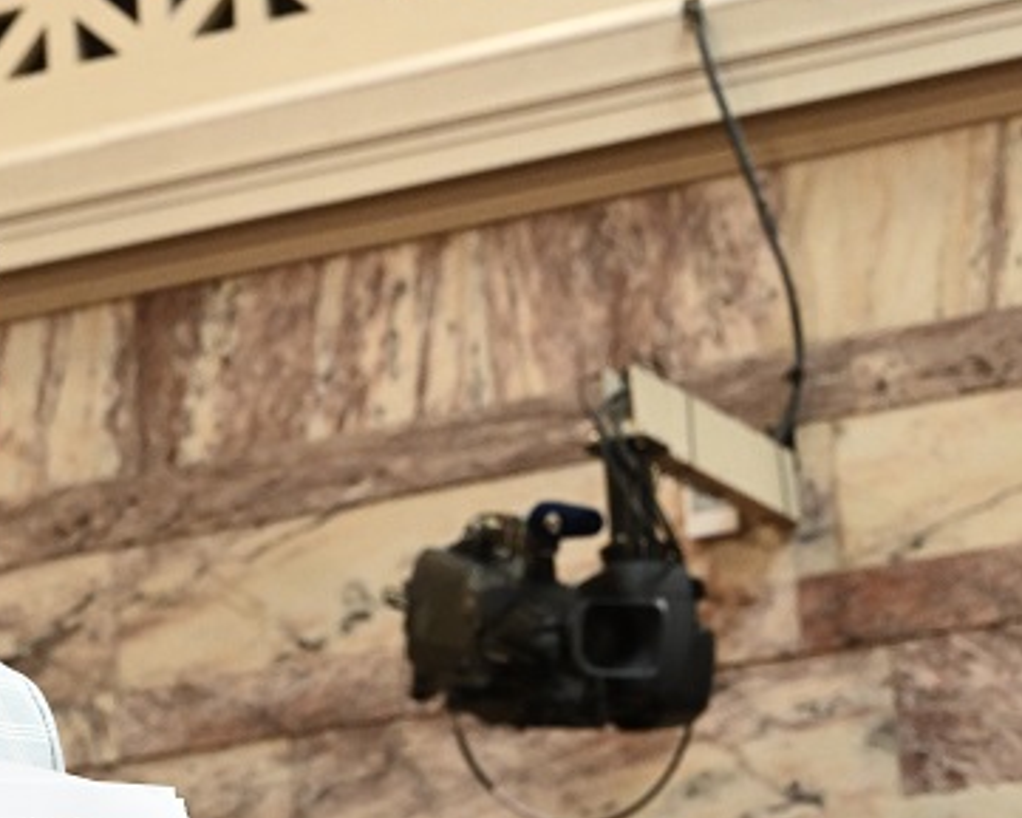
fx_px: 5022
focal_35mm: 166
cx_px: -167
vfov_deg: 9.3
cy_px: 535
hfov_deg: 11.4
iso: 6400
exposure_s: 1/400
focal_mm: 71
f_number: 5
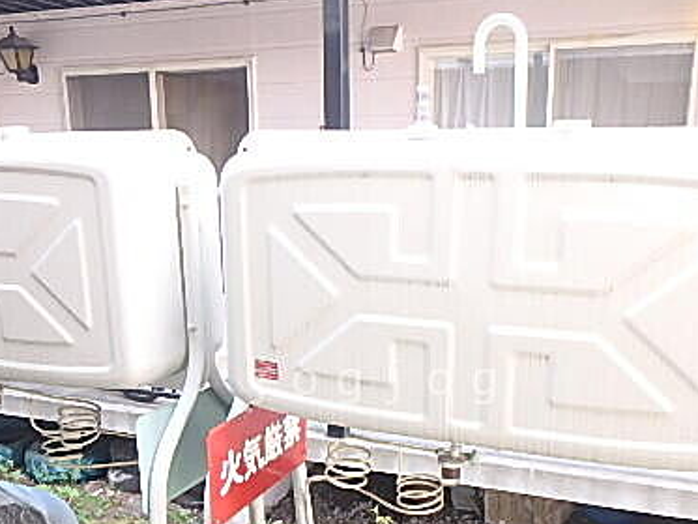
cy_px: 382
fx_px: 726
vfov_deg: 38.8
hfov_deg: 51.3
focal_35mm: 36
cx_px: 378
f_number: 3.5
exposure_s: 1/30
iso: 320
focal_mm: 3.7
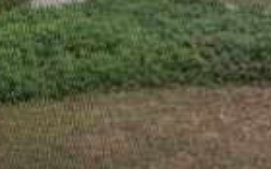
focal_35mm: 136
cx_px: 283
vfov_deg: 9.4
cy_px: -49
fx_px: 1003
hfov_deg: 15.1
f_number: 1.8
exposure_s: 1/179
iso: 20
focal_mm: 3.99
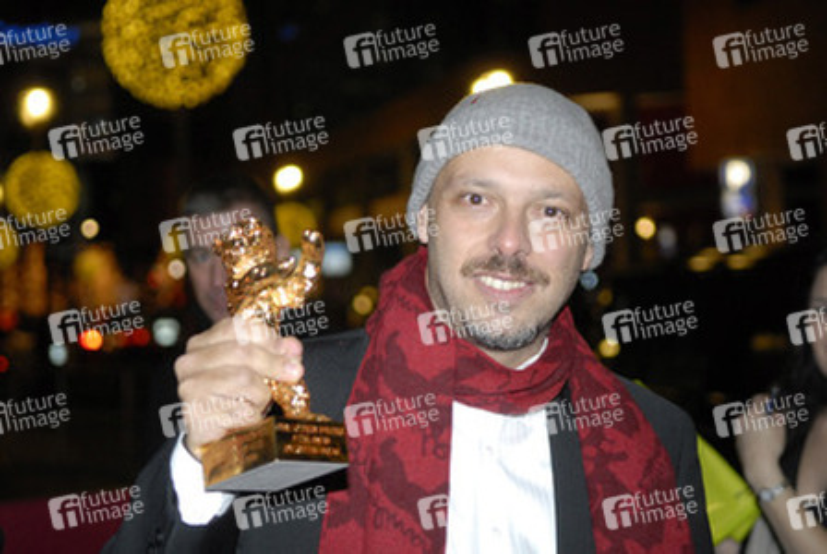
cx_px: 414
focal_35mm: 82
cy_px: 277
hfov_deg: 24.6
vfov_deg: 16.6
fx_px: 1898
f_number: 2.8
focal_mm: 55
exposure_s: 1/100
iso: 800
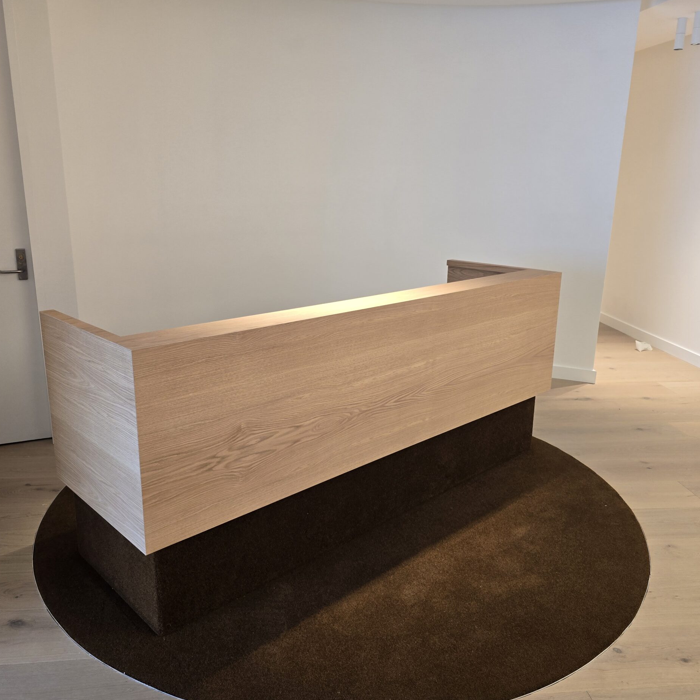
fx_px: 641
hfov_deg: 57.3
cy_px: 359
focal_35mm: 28
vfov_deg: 57.3
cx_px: 339
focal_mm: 6.3
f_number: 1.7
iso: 100
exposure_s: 1/100
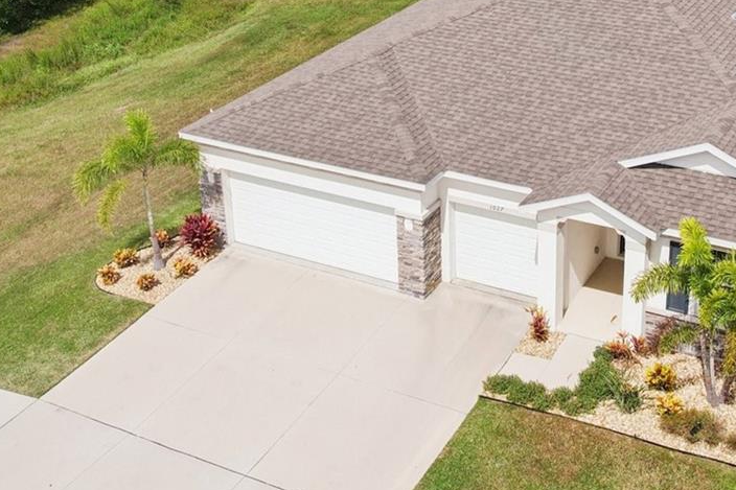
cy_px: 84
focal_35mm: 50
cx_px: 510
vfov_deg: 26.4
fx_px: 1022
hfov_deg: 39.0
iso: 140
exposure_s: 1/4000
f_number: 2.8
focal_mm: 8.4
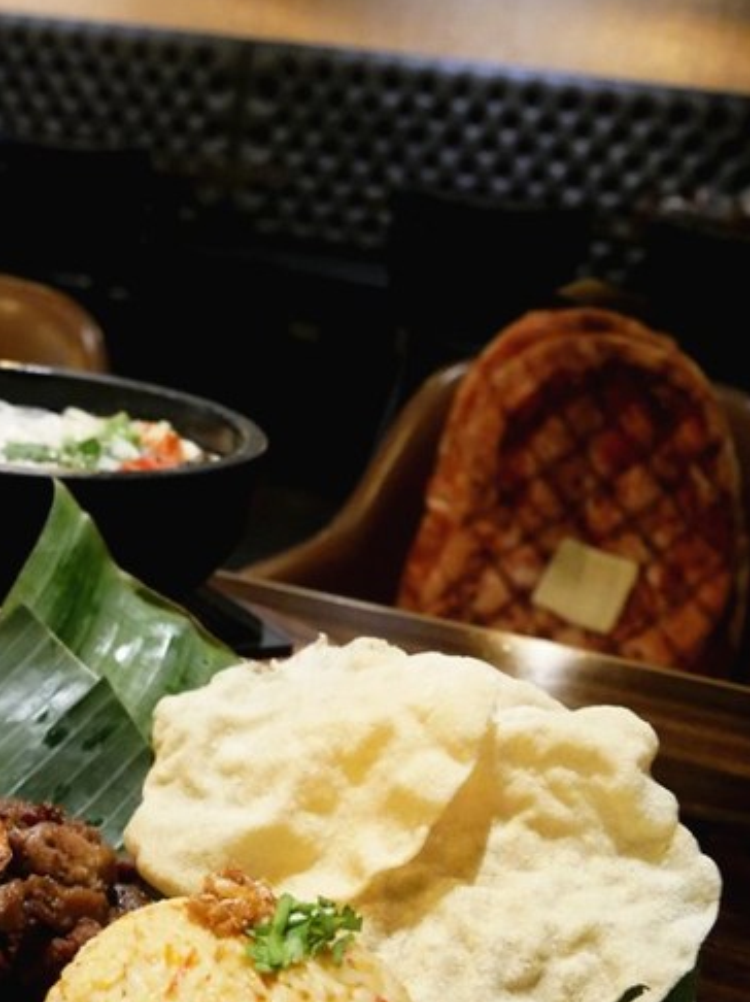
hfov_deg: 29.2
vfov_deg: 38.9
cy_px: 526
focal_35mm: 49
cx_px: 186
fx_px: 1417
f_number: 3.6
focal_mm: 14
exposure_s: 1/40
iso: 3200
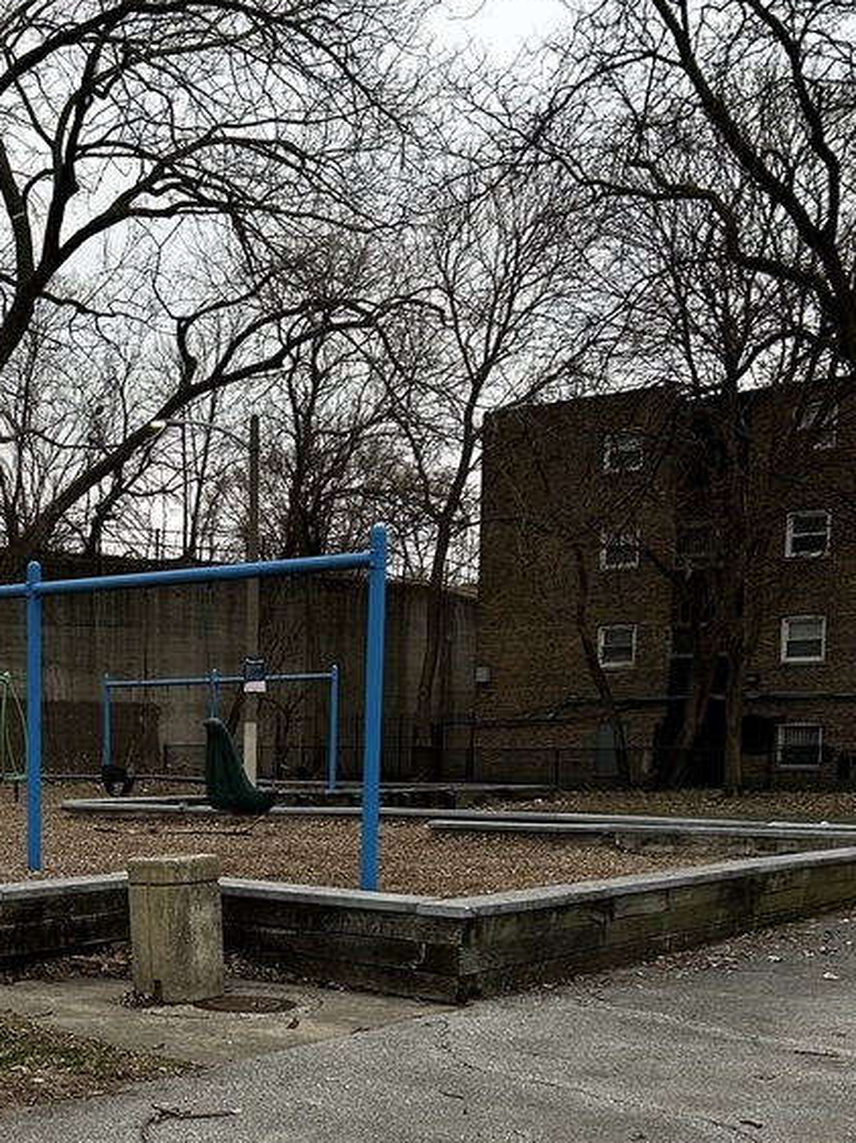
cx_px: 69
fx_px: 1650
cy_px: 921
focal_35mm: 50
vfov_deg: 36.8
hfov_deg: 27.9
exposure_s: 1/591
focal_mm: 5.7
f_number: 1.5
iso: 50
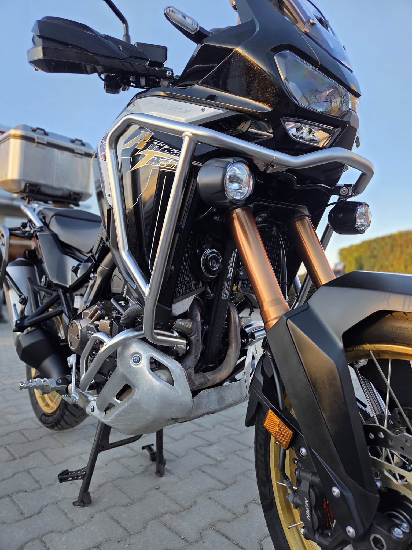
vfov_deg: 73.9
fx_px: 365
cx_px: 206
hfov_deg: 58.9
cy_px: 275
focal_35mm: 23
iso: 50
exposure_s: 1/180
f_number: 1.8
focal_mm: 5.4
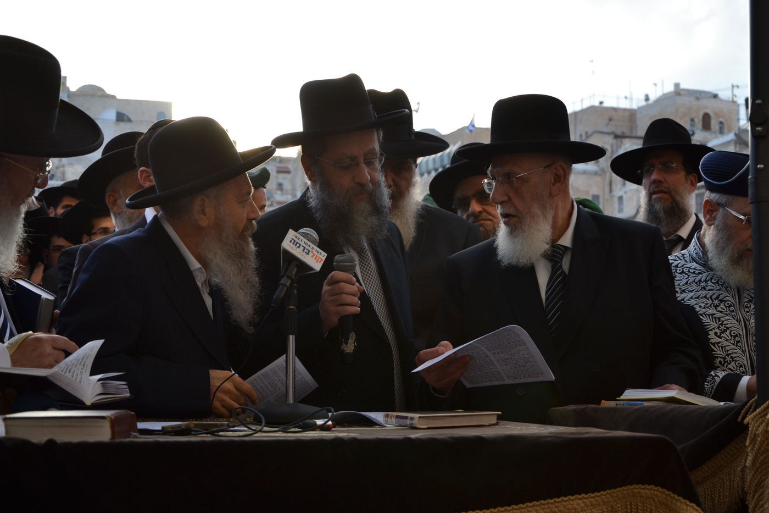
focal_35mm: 57
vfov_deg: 23.8
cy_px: 256
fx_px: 1217
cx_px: 384
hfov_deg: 35.1
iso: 110
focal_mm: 38
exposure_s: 1/125
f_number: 5.6
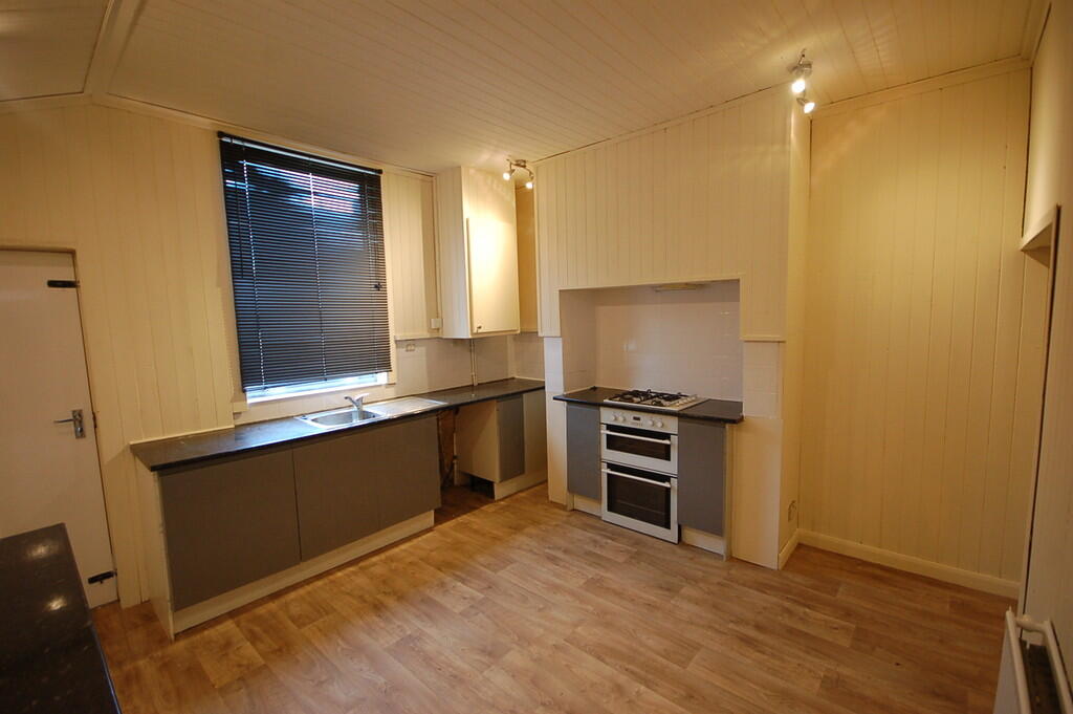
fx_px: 447
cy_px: 357
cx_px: 536
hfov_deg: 100.4
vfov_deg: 77.2
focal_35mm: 15
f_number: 4
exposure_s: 1/30
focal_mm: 10
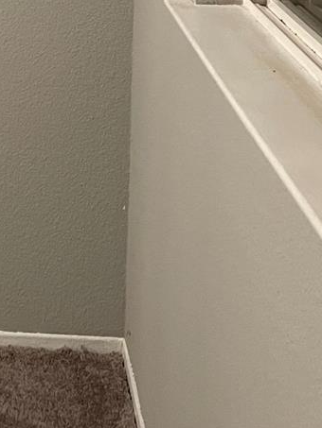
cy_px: -169
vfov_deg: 20.3
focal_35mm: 86
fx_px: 1066
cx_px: -17
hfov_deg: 16.7
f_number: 1.6
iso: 400
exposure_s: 1/60
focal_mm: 5.1
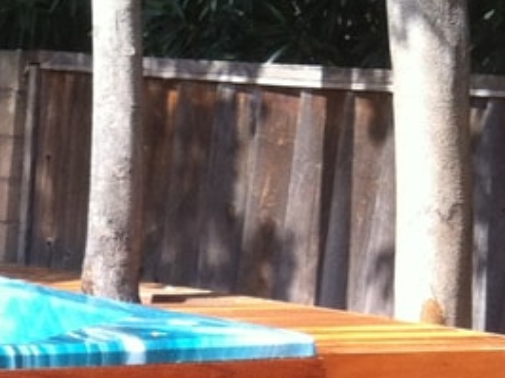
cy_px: 762
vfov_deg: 8.0
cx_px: -102
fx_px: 2565
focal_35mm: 176
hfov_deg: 11.0
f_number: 2.8
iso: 80
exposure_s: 1/302
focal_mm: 3.85
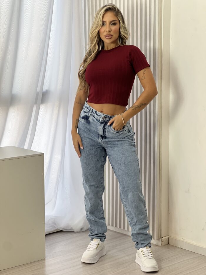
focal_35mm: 77
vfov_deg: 25.3
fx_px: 611
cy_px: 138
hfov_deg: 19.1
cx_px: 103
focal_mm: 9
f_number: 2.8
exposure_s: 1/120
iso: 64
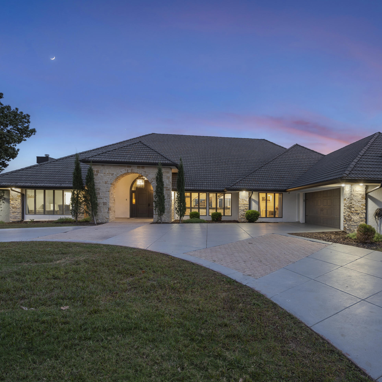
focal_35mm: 21
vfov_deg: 72.1
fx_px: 262
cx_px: 260
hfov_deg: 69.7
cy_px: 189
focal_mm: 16
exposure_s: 1/5
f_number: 9
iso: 320
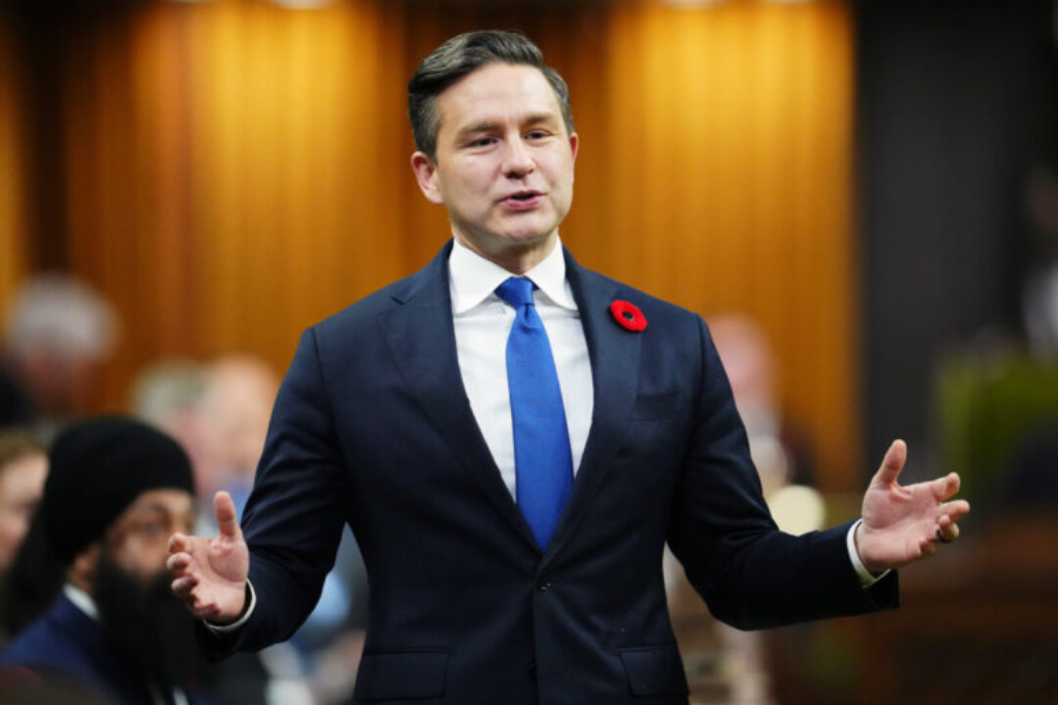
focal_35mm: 400
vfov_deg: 3.4
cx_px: 529
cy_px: 352
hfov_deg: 5.2
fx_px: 11755
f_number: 2.8
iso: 6400
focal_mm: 400
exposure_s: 1/400
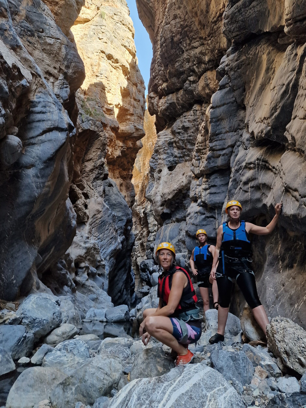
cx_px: 153
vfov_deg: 73.9
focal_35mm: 23
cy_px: 204
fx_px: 271
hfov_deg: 58.9
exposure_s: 1/180
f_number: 1.8
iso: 50
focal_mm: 6.4
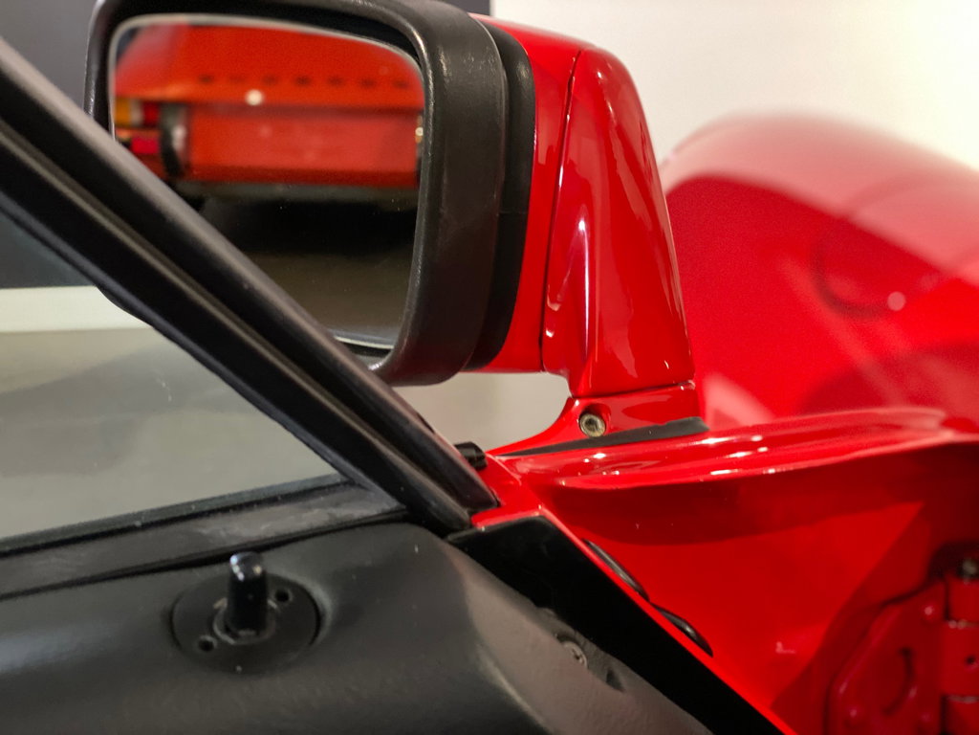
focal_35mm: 52
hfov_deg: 36.8
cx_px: 490
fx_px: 1471
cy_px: 368
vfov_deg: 28.0
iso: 400
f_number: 2
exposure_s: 1/15
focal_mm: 6
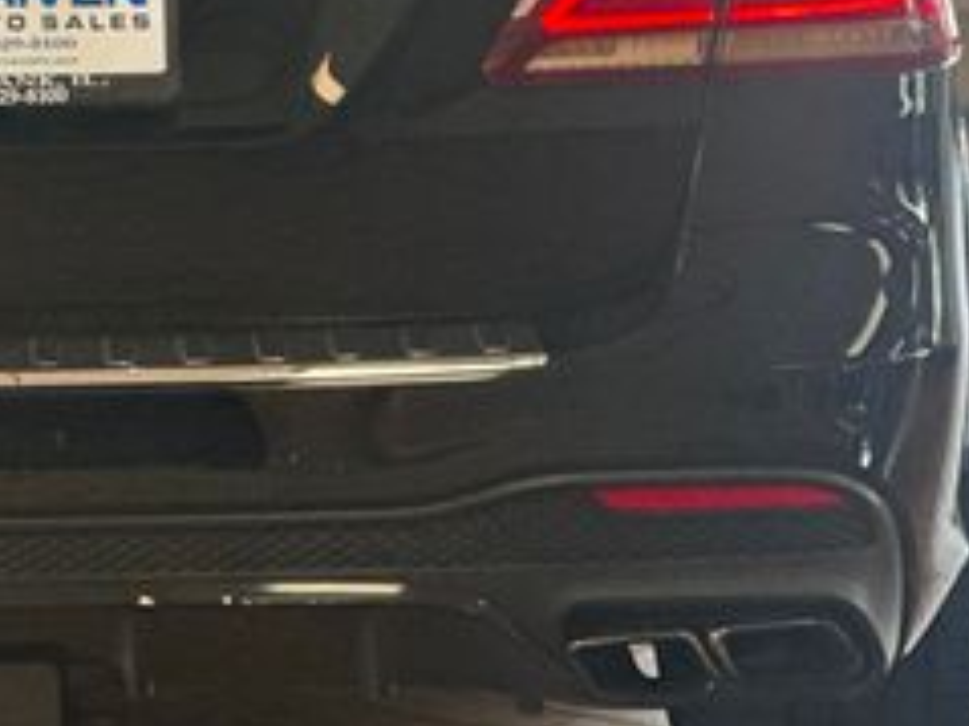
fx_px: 5764
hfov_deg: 9.5
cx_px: 24
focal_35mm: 206
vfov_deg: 7.2
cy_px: 20
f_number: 2.8
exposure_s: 1/120
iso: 250
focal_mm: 9
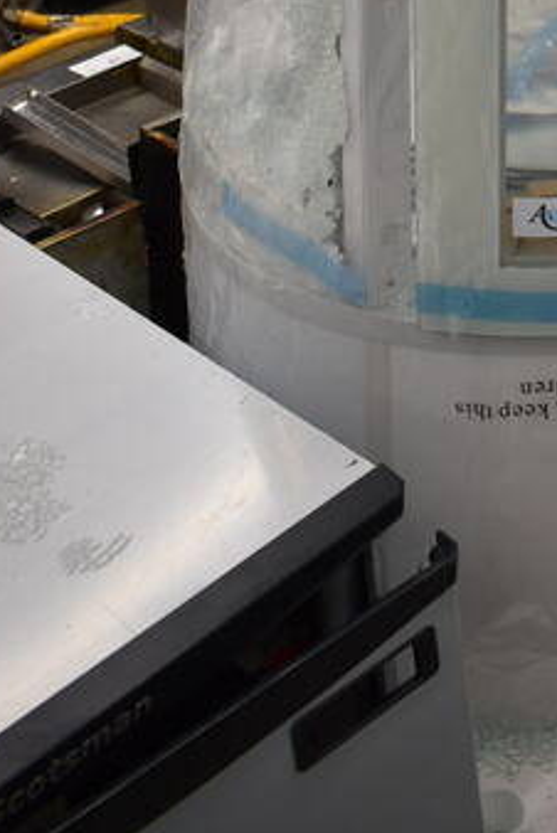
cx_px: 680
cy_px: -245
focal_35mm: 73
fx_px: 1691
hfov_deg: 17.7
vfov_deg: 24.3
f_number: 3.5
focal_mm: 18
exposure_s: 1/30
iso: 220
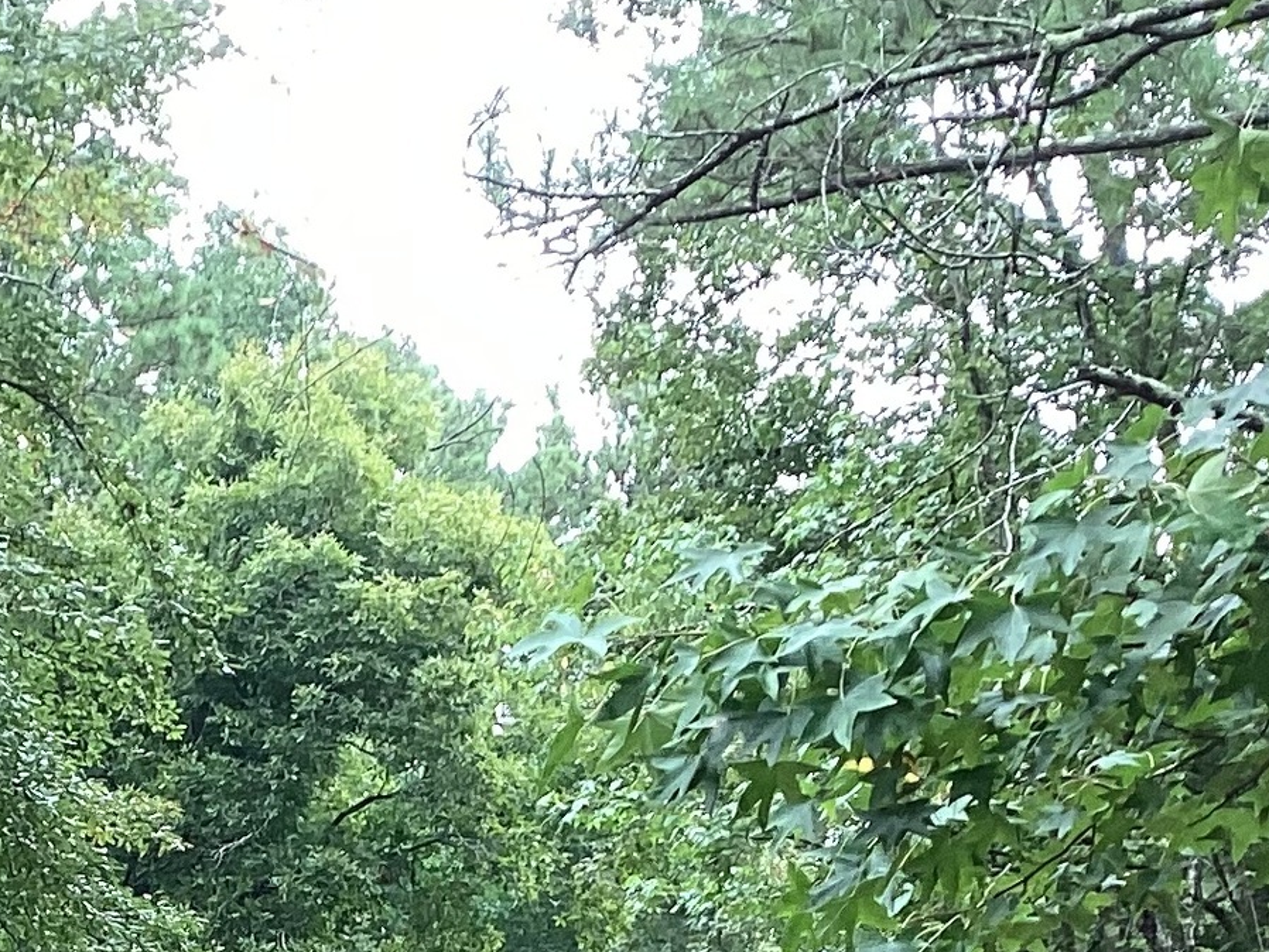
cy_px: 1517
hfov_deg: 17.9
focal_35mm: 106
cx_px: -113
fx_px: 3887
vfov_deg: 13.1
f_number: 2.4
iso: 50
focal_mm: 3.3
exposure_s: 1/60
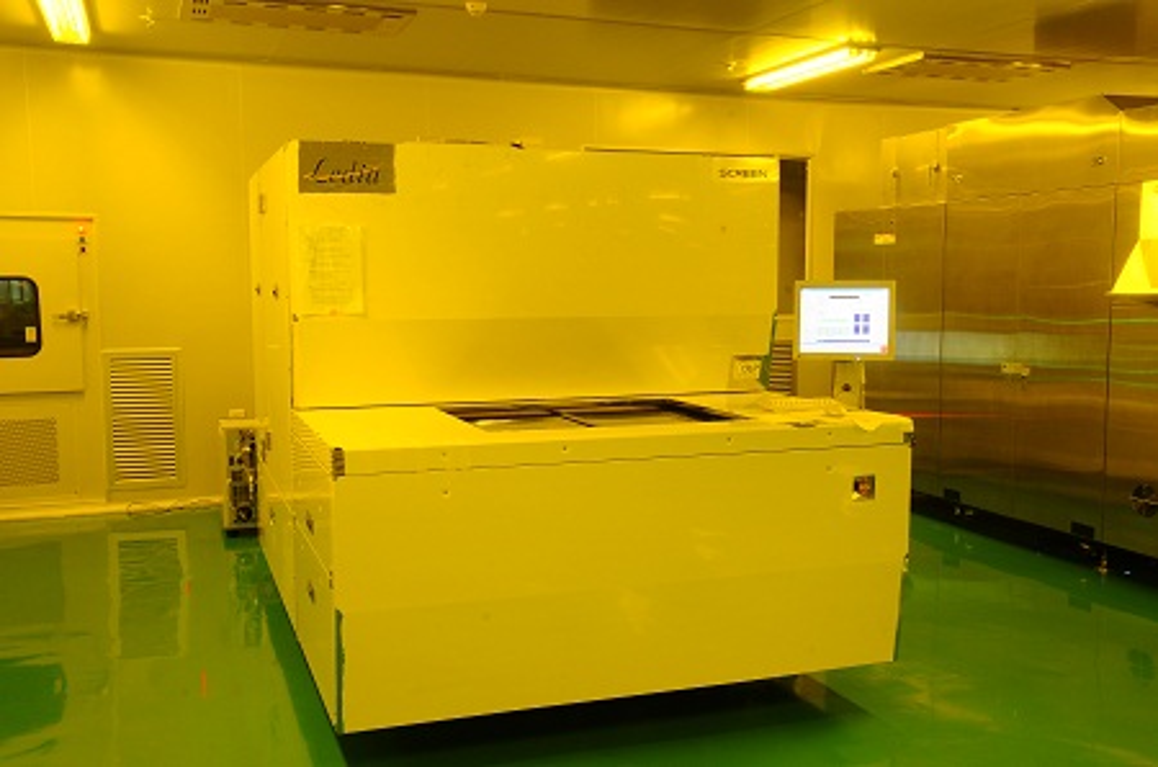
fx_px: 1156
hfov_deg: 53.2
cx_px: 579
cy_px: 384
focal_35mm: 36
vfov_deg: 36.7
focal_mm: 24
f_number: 20
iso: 320
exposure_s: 2.5
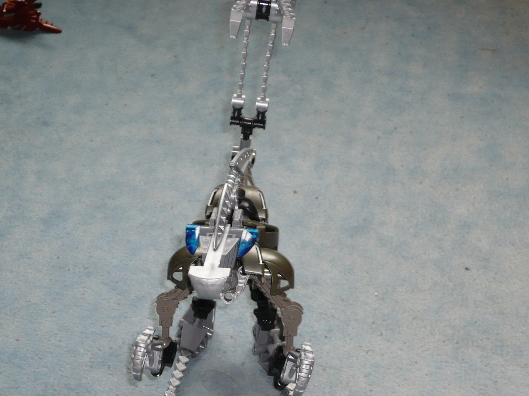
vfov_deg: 17.2
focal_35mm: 86
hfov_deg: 22.8
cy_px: 198
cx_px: 264
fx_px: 1314
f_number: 3.8
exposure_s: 1/30
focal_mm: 10.4
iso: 100
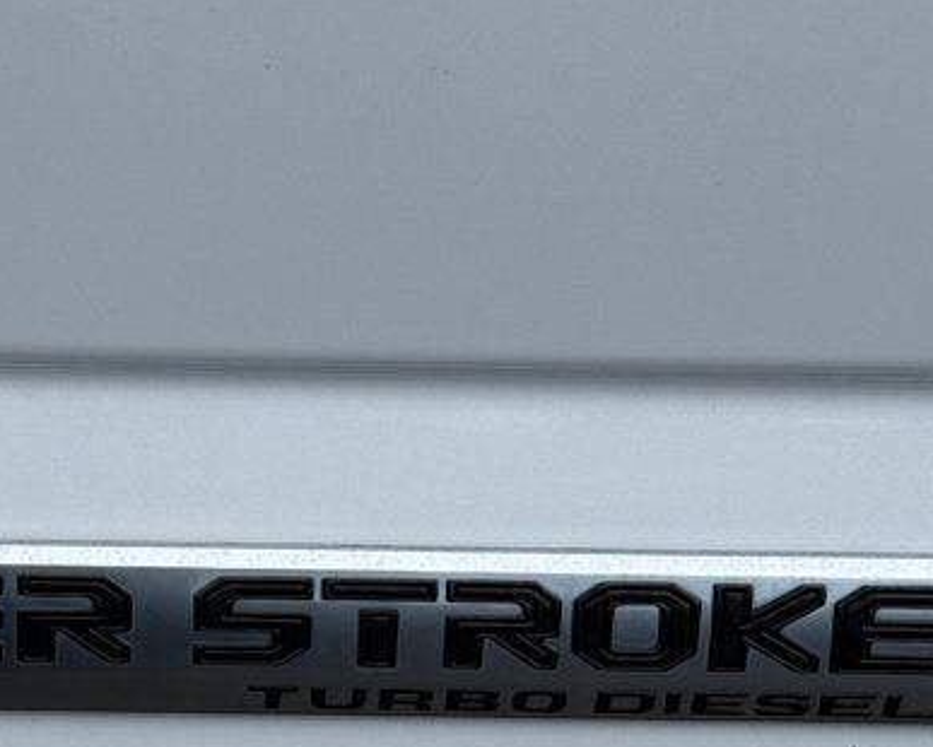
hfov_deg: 15.1
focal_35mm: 124
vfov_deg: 12.4
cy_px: 629
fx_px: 3426
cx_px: -104
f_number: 1.78
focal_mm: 6.76
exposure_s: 1/2146
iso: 64
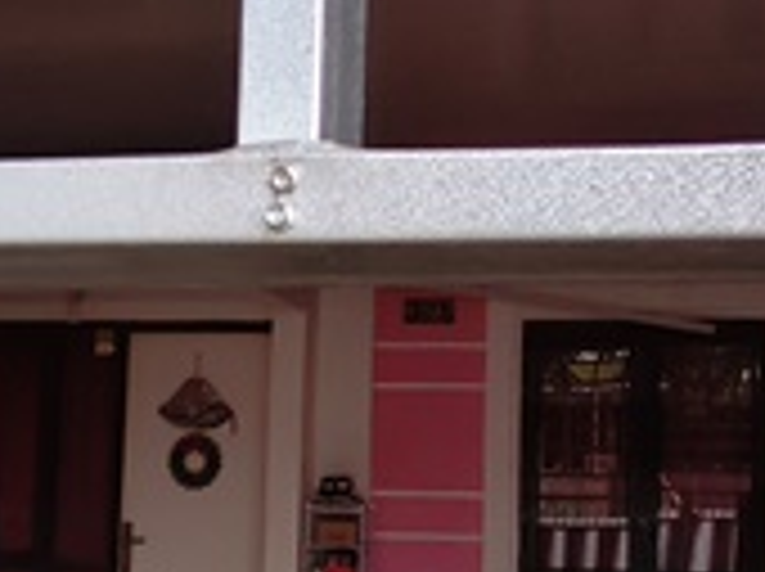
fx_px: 1170
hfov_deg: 36.2
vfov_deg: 27.4
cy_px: 360
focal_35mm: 53
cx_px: 407
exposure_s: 1/60
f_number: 2.2
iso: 80
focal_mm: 1.65
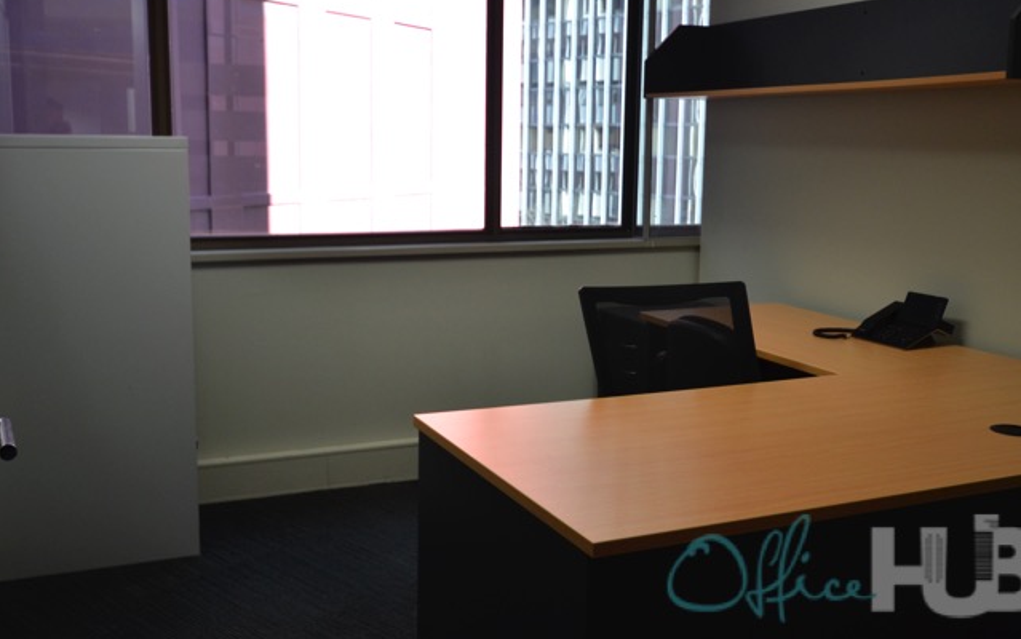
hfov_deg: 54.0
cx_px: 511
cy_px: 273
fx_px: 1002
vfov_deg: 35.3
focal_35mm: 36
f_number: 4.5
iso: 800
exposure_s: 1/50
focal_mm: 20
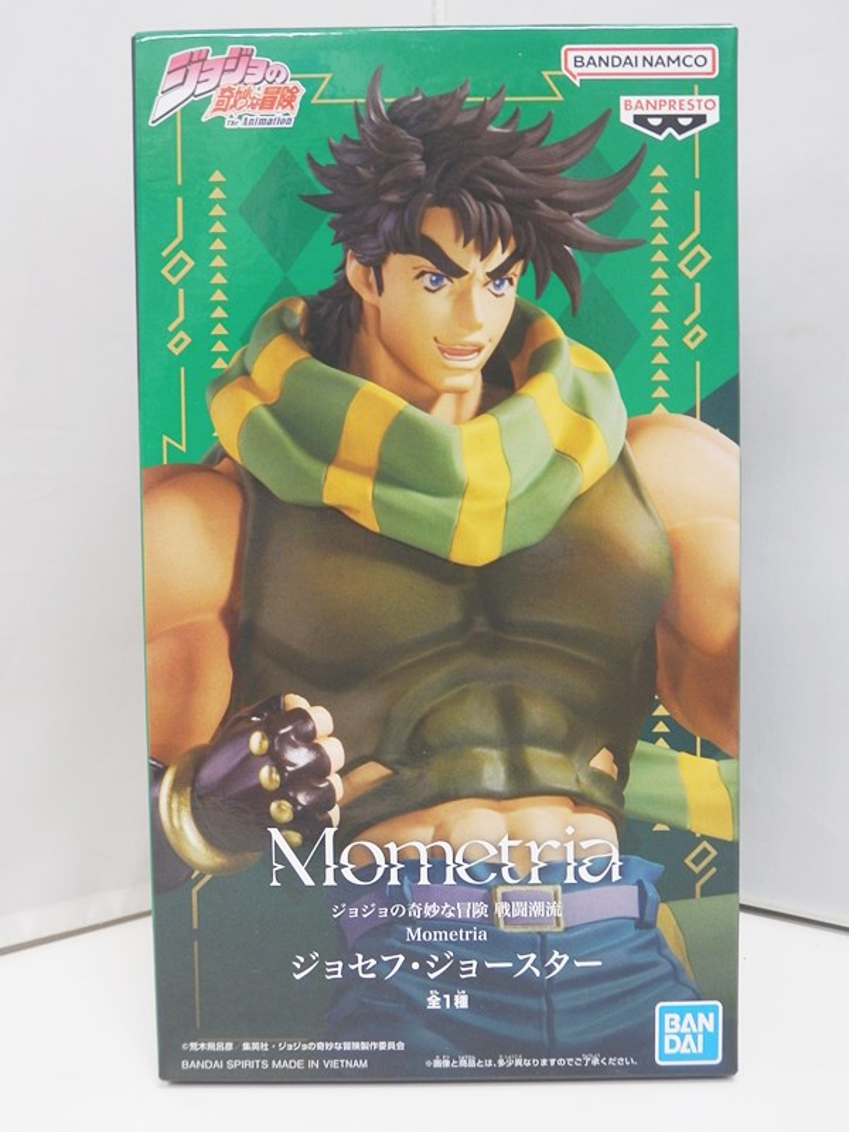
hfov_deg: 38.7
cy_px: 566
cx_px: 424
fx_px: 1210
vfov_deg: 50.1
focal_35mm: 37
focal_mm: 6.7
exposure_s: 1/13
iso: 200
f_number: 3.9
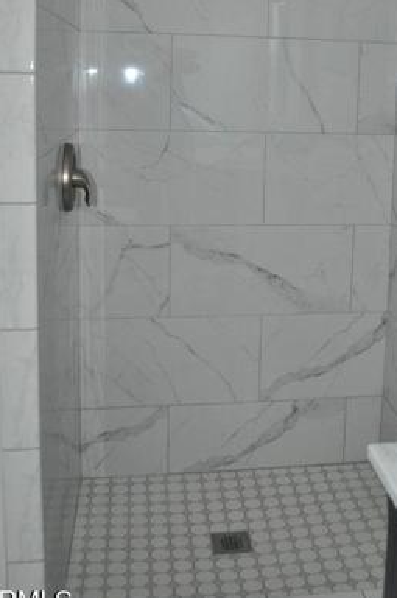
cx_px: 303
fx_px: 746
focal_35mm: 45
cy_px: 148
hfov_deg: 29.3
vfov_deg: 42.3
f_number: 3.5
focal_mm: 18
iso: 800
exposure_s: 1/60
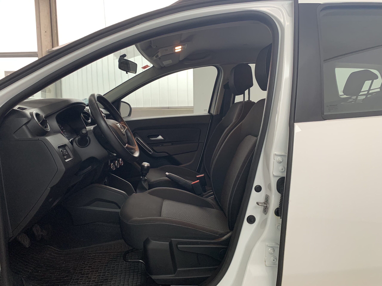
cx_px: 191
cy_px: 143
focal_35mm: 26
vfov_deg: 53.1
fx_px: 287
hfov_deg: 67.3
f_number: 1.8
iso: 160
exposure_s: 1/60
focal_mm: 4.25
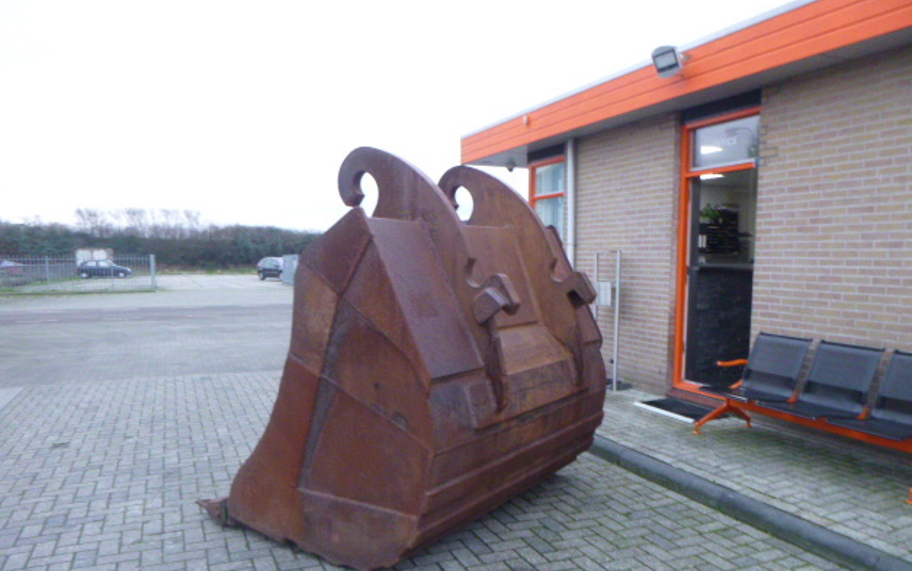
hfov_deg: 68.4
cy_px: 343
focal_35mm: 27
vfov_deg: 45.8
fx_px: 671
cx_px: 452
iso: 400
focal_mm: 4.5
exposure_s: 1/30
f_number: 3.9
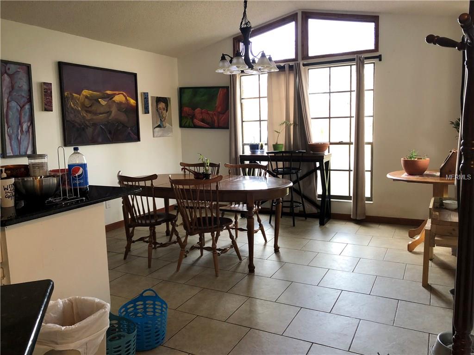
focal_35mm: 28
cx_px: 237
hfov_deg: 63.4
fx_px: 383
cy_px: 178
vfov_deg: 49.7
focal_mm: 3.99
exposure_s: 1/20
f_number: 1.8
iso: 40
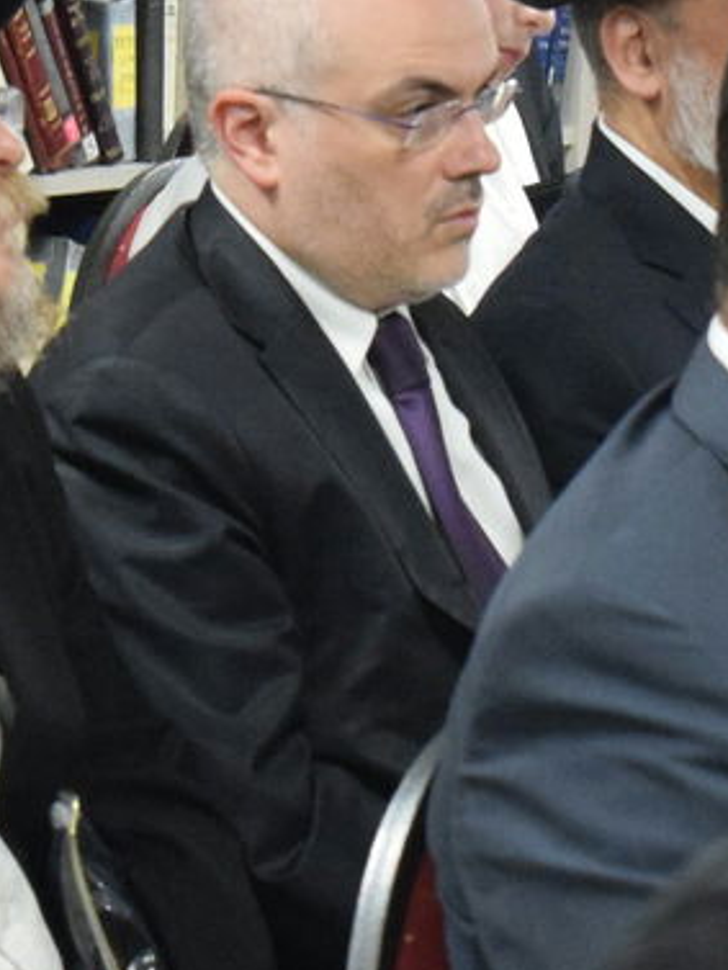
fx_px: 7202
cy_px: 377
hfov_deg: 5.8
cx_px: 617
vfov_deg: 7.7
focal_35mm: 257
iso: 4000
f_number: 5.3
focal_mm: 48
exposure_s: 1/60
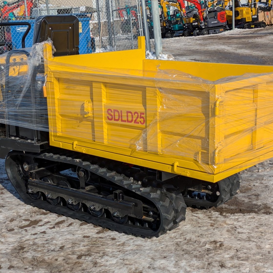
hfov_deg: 28.2
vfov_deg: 28.2
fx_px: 544
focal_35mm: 61
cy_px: 137
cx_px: 134
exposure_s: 1/3937
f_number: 1.89
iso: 45
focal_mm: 5.43
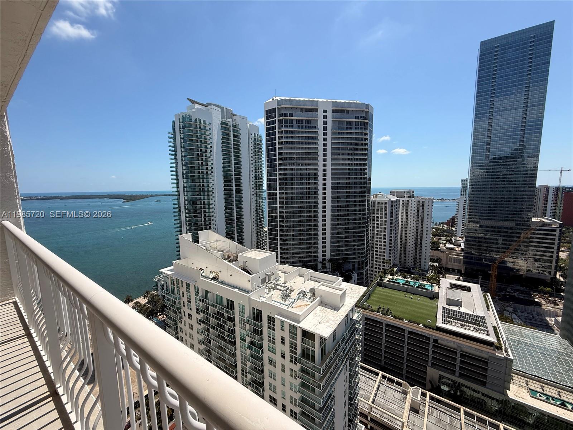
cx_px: 286
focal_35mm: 14
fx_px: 232
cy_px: 215
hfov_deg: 102.1
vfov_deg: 85.7
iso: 50
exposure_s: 1/2611
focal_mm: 2.22
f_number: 2.2
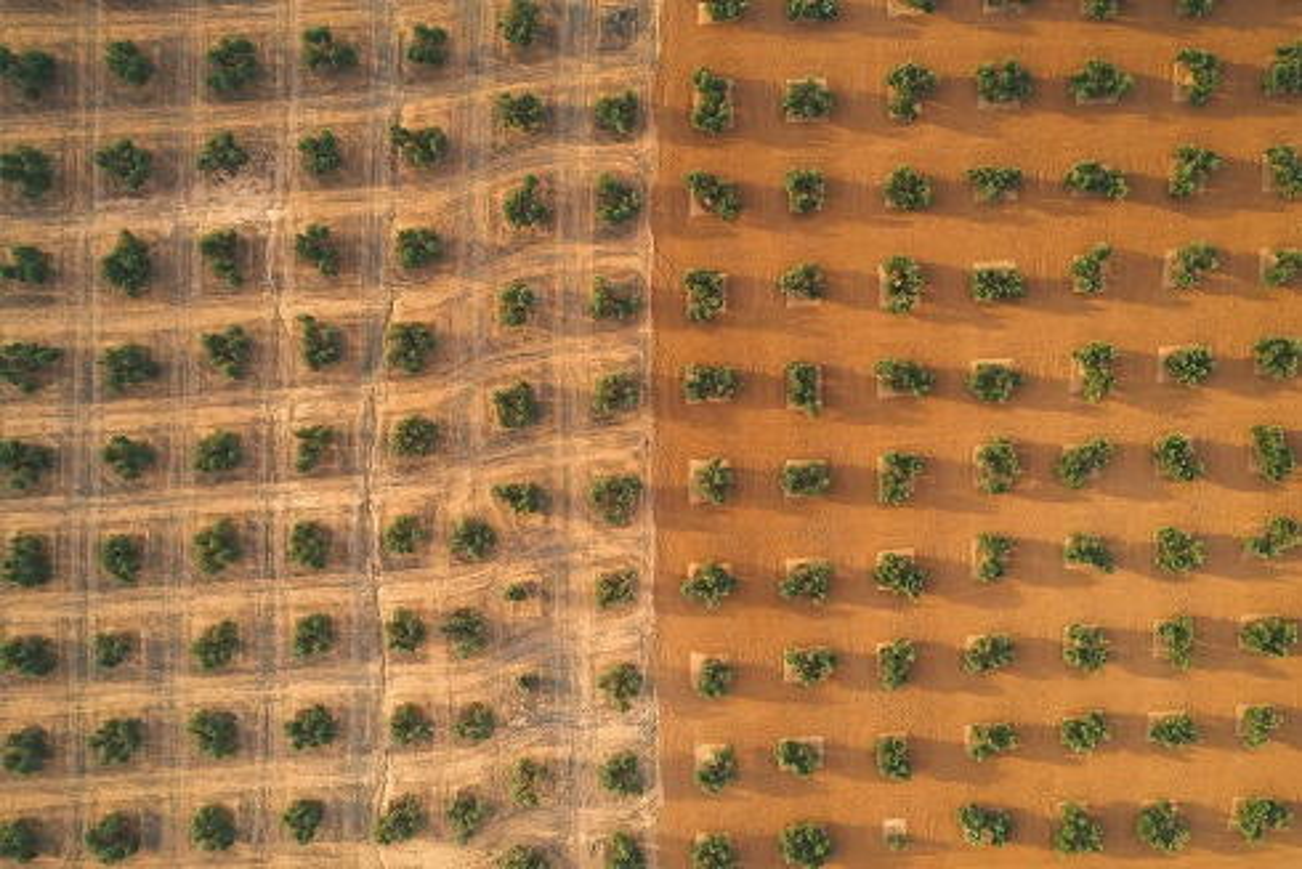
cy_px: 434
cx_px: 651
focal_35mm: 22
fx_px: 796
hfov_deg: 78.6
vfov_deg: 57.3
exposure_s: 1/250
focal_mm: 8.38
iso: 100
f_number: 2.8
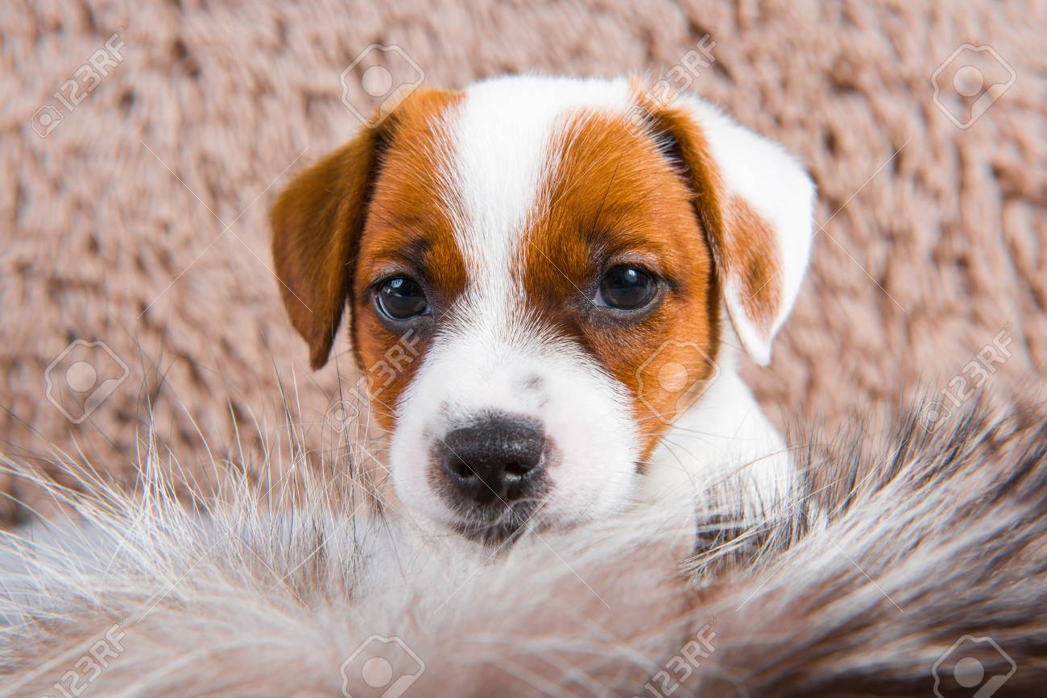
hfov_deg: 36.2
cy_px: 349
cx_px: 524
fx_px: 1600
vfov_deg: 24.6
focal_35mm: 55
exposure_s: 1/250
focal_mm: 55
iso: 100
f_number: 10
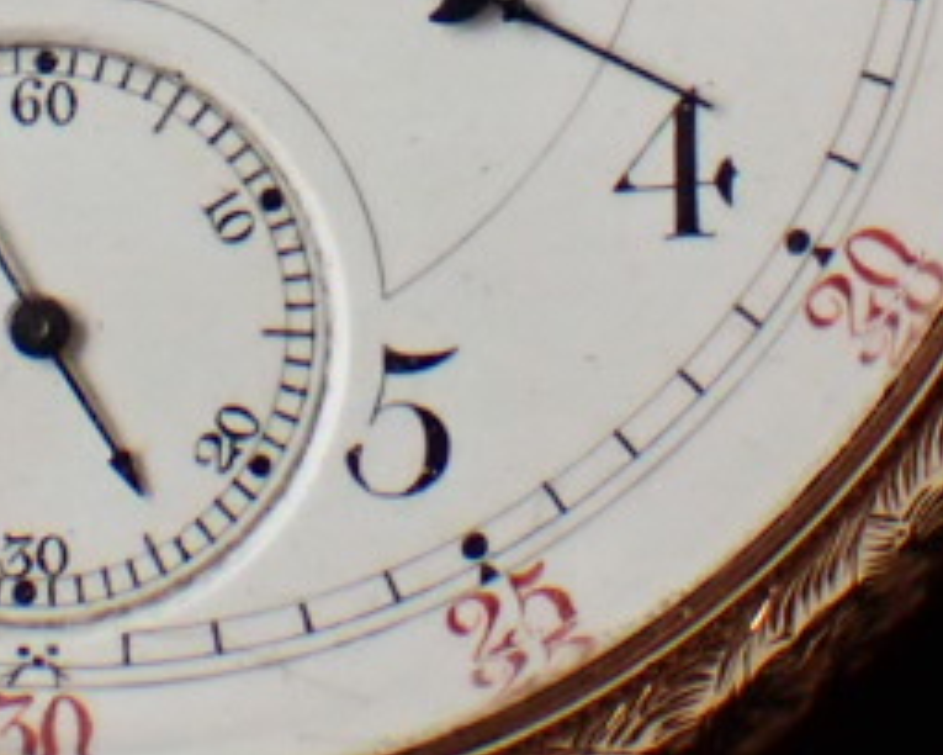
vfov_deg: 6.6
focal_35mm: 230
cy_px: -514
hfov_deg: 8.4
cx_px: 340
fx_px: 6419
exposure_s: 1/200
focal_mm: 8.4
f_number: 3.1
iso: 320
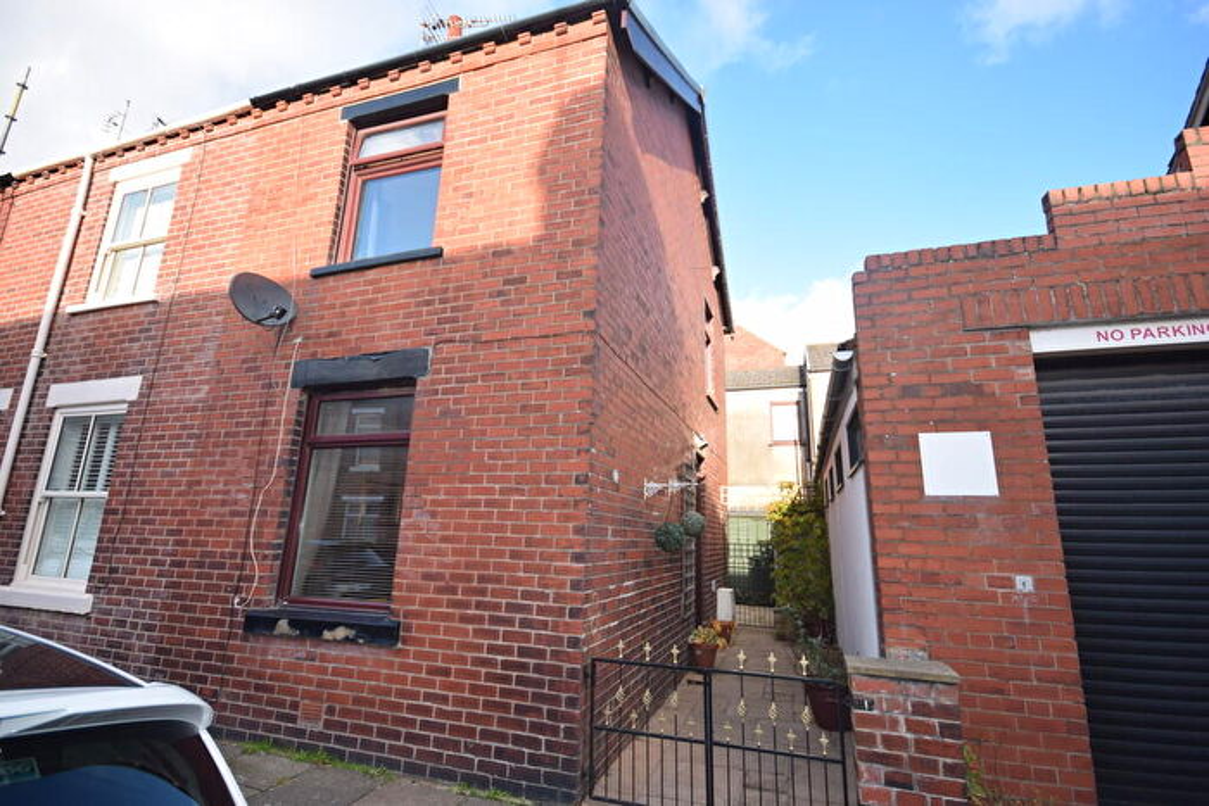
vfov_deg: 72.1
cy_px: 403
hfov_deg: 95.0
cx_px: 604
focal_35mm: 16
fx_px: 554
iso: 100
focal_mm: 11
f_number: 5.6
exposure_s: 1/160
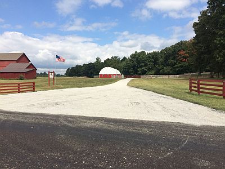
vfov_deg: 48.2
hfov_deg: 61.7
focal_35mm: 29
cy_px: 84
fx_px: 188
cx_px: 112
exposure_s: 1/2933
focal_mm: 4.15
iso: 32
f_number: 2.2
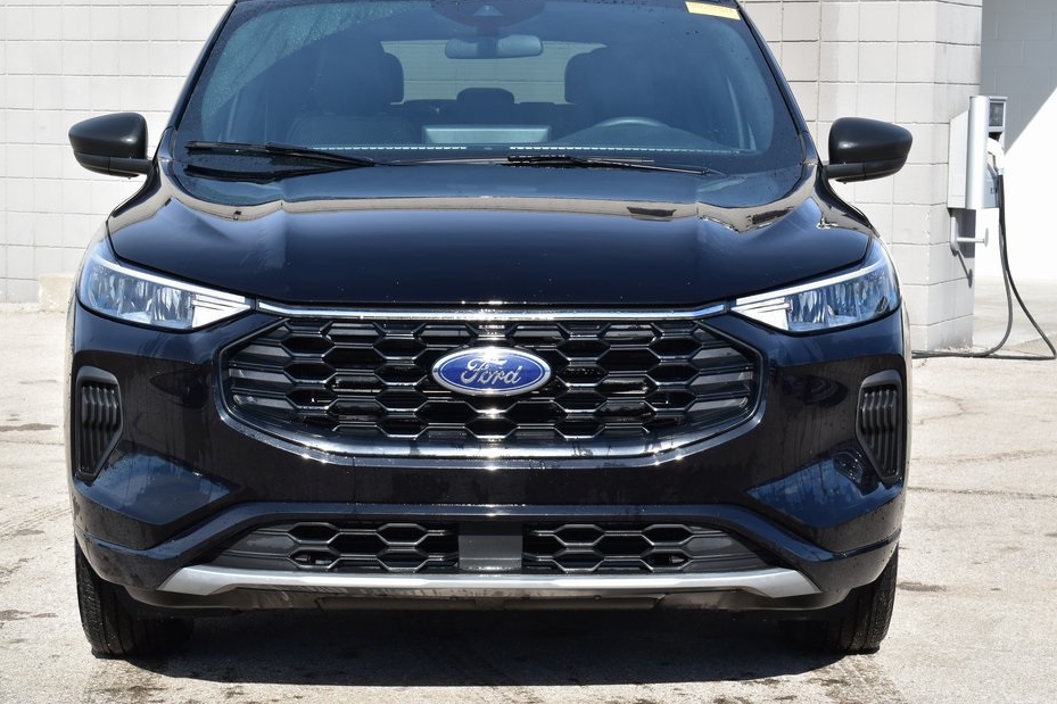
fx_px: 2524
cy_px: 328
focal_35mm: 86
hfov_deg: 23.6
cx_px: 502
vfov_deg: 15.9
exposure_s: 1/320
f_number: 10
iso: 400
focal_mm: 52
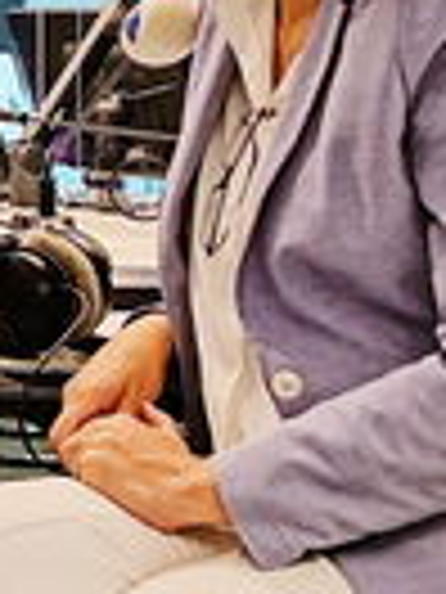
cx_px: -545
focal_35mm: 111
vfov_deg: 17.4
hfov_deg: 11.5
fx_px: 1907
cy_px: 36
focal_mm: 4.25
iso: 200
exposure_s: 1/50
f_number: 1.8
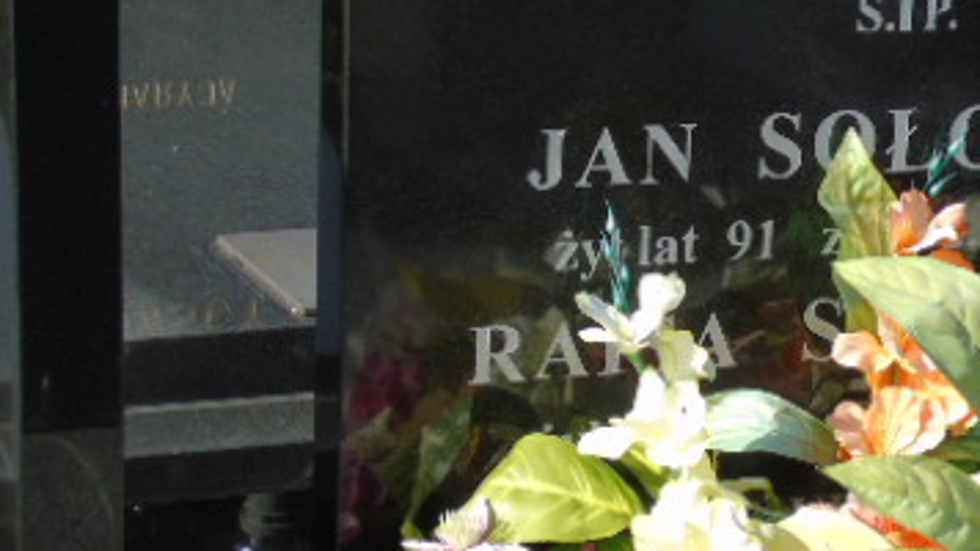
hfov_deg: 15.3
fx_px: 3611
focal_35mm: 139
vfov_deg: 8.7
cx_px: 812
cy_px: 342
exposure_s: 1/320
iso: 80
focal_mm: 13
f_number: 4.7
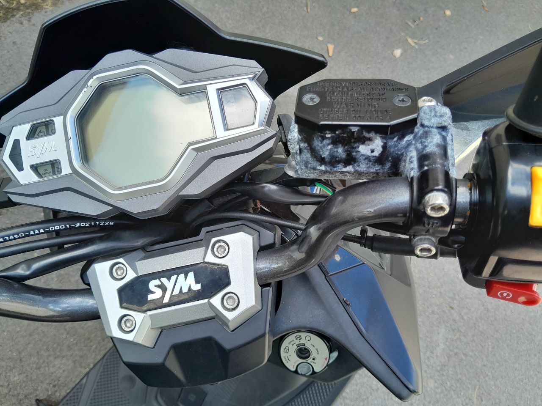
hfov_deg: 67.3
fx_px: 407
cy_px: 203
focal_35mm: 26
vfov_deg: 53.1
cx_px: 271
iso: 40
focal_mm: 3.98
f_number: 1.8
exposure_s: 1/100
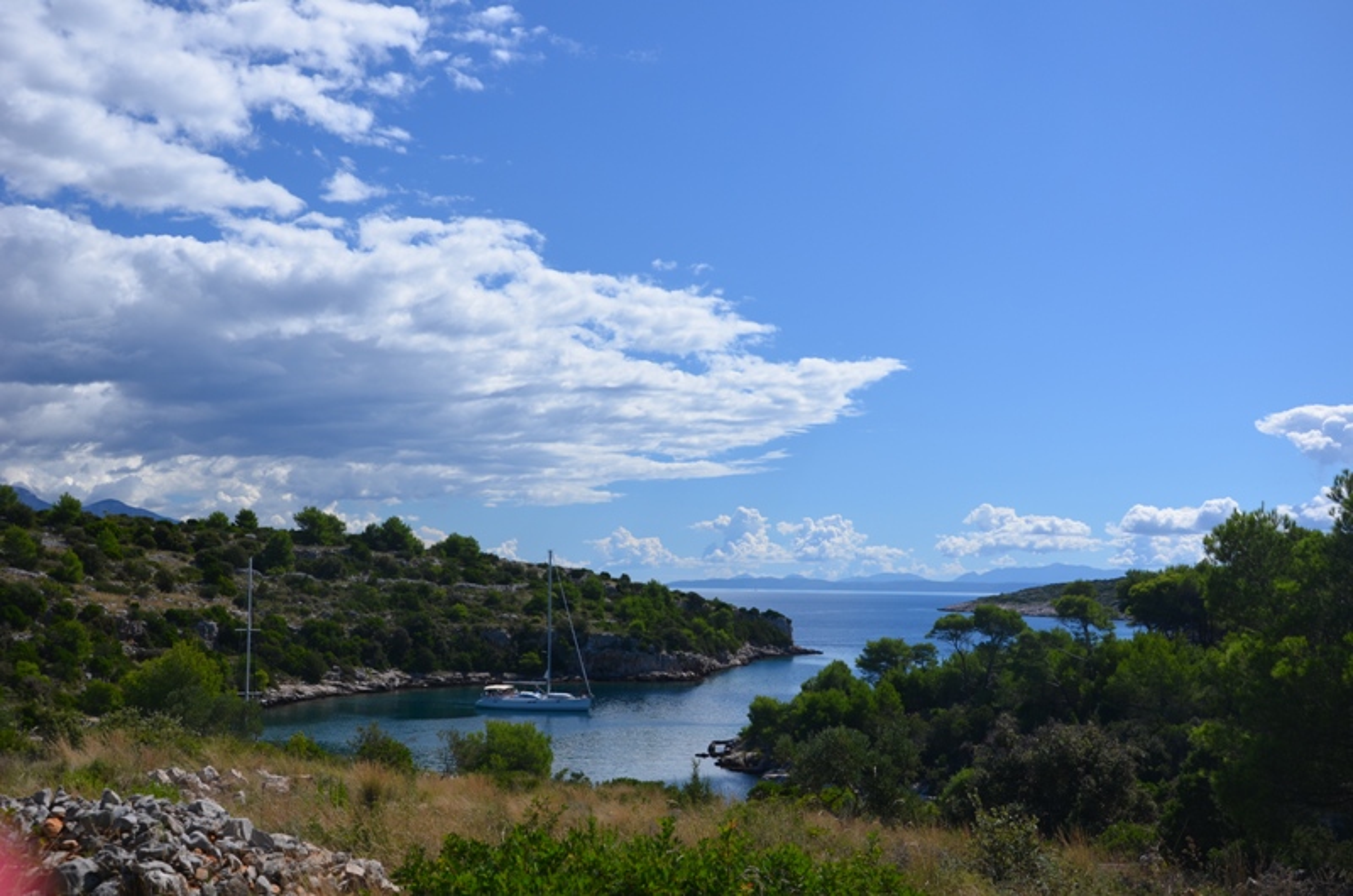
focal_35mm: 36
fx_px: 1350
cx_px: 676
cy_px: 448
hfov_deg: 53.2
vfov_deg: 36.7
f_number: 8
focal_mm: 24
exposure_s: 1/250
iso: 110
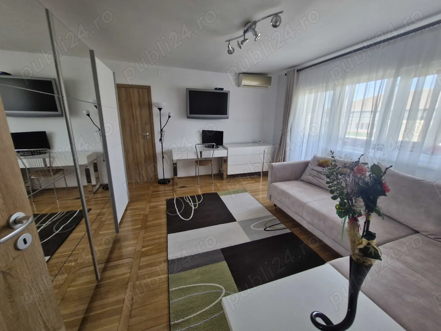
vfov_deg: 89.9
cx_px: 220
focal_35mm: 13
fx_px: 166
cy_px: 166
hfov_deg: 106.2
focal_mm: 1.74
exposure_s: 1/50
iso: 125
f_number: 2.2
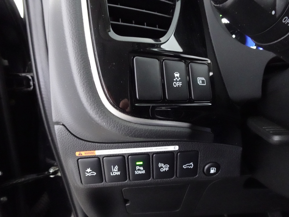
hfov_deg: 71.6
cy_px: 108
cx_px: 144
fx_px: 200
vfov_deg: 56.8
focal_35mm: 24
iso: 1600
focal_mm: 4.25
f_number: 3.5
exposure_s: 1/8
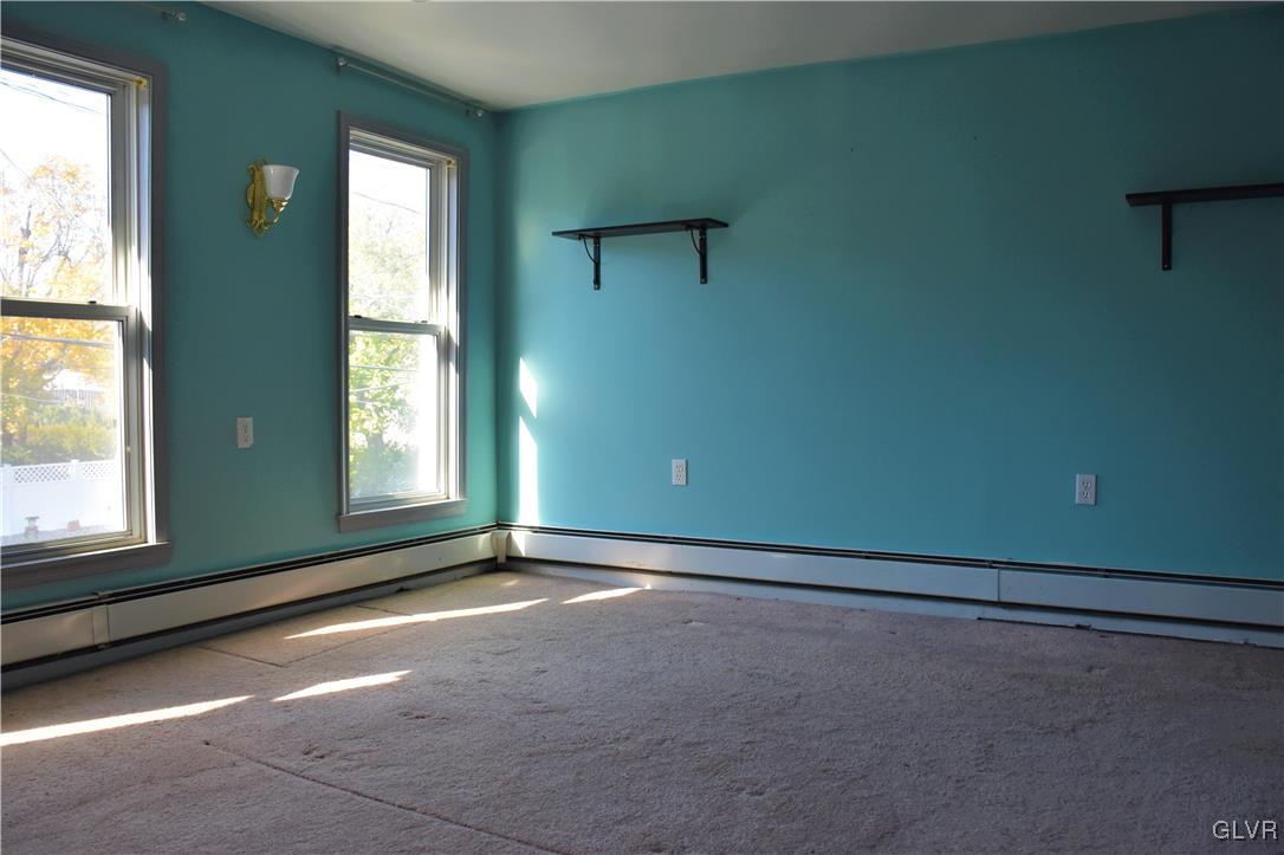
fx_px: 963
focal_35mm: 27
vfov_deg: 47.9
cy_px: 428
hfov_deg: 67.4
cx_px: 642
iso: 800
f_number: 4.5
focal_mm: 18
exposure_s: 1/500
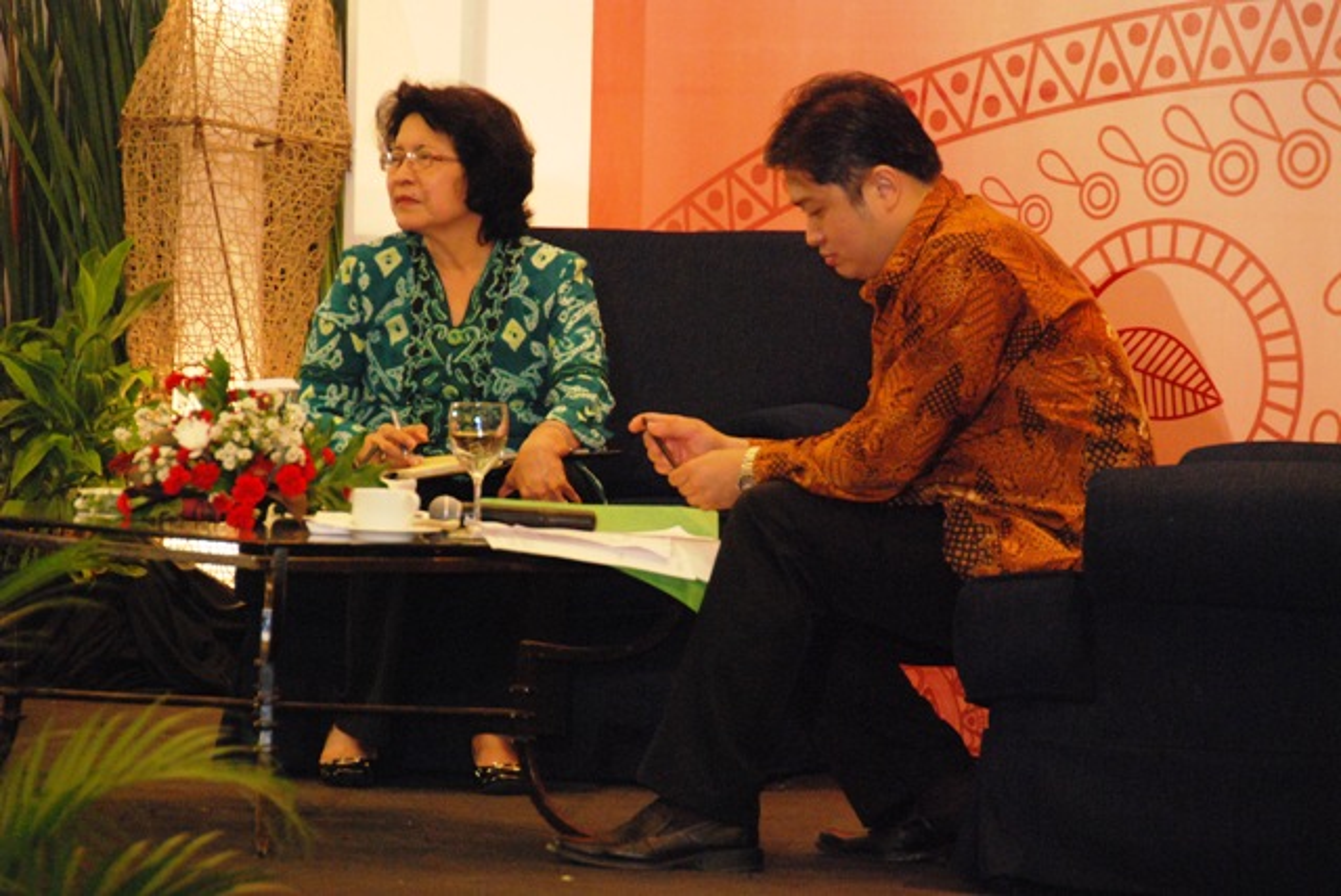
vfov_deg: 6.1
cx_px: 670
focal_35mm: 225
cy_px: 448
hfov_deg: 9.1
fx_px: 8389
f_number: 5.6
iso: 1600
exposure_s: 1/25
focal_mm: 150
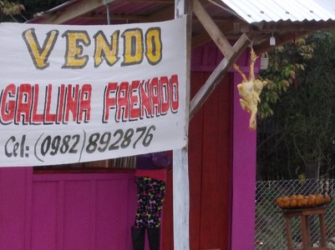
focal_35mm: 216
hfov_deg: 9.1
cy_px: 141
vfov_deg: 6.9
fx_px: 2088
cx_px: 301
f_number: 5.8
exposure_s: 1/60
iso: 140
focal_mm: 16
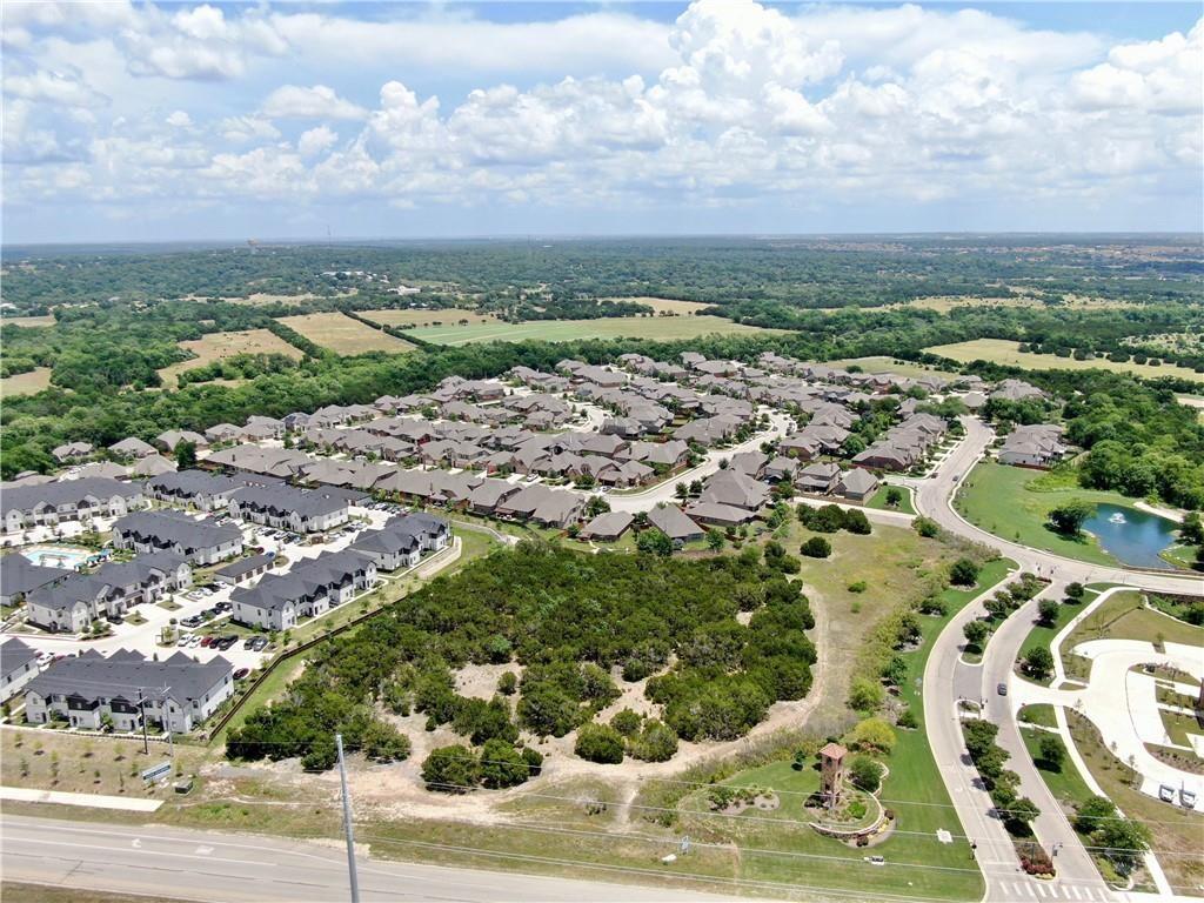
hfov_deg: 67.3
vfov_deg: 53.1
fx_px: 904
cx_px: 602
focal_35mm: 26
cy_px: 452
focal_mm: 4.58
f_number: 2.9
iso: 100
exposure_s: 1/1250
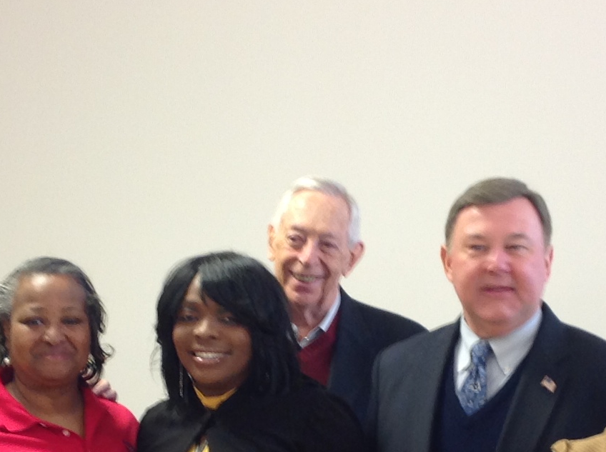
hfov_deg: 18.4
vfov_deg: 13.6
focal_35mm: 107
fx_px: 1870
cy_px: 459
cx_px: 335
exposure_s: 1/15
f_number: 2.4
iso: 64
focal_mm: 4.28
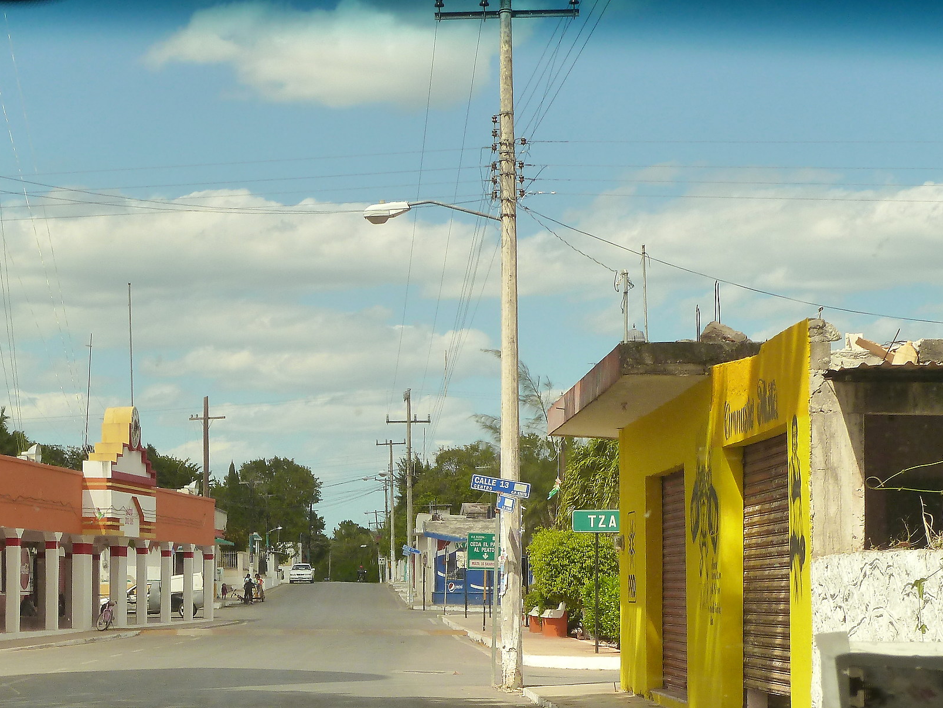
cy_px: 511
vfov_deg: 16.7
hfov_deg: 22.2
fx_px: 2397
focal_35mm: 88
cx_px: 353
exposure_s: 1/500
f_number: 5.6
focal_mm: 9.7
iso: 125
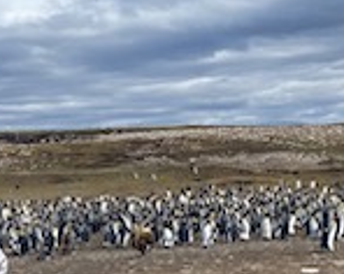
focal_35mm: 86
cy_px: 240
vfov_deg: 17.6
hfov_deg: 21.0
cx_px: -49
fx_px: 874
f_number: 1.8
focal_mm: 4.25
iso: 32
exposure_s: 1/5025
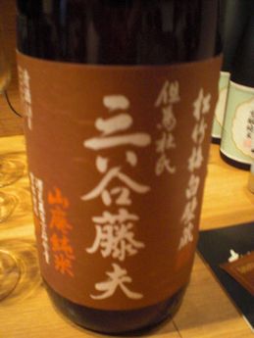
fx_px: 372
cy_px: 169
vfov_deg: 49.0
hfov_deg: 37.7
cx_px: 127
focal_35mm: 38
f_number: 3.1
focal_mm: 6.3
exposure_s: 1/8
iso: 800
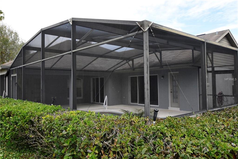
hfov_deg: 61.9
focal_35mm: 30
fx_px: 198
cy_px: 80
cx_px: 119
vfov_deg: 43.6
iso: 1600
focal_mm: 20
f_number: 11
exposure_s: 1/500
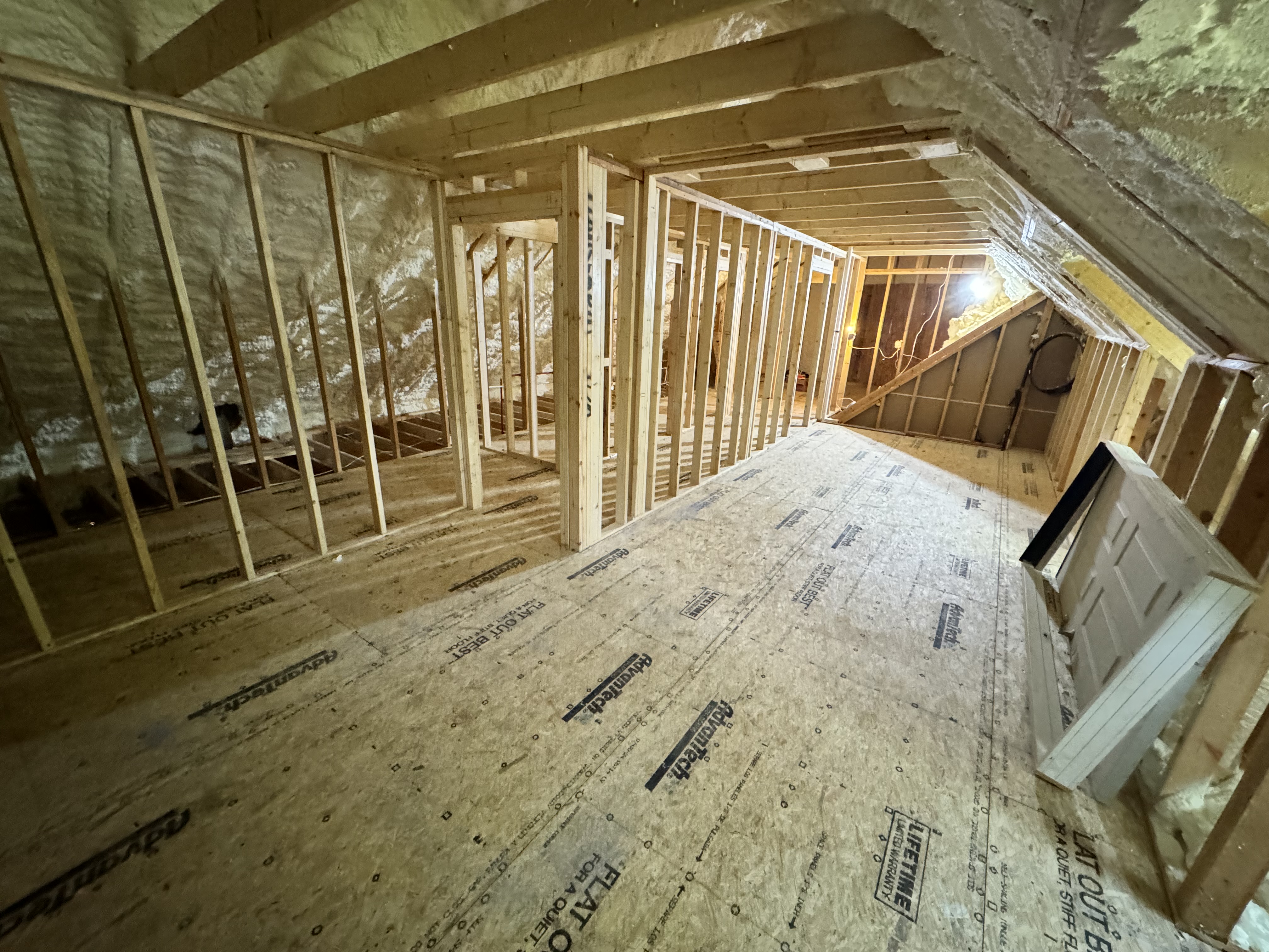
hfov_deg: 102.1
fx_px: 513
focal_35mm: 14
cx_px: 634
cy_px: 476
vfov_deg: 85.7
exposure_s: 1/60
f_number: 2.2
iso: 1000
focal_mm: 2.22
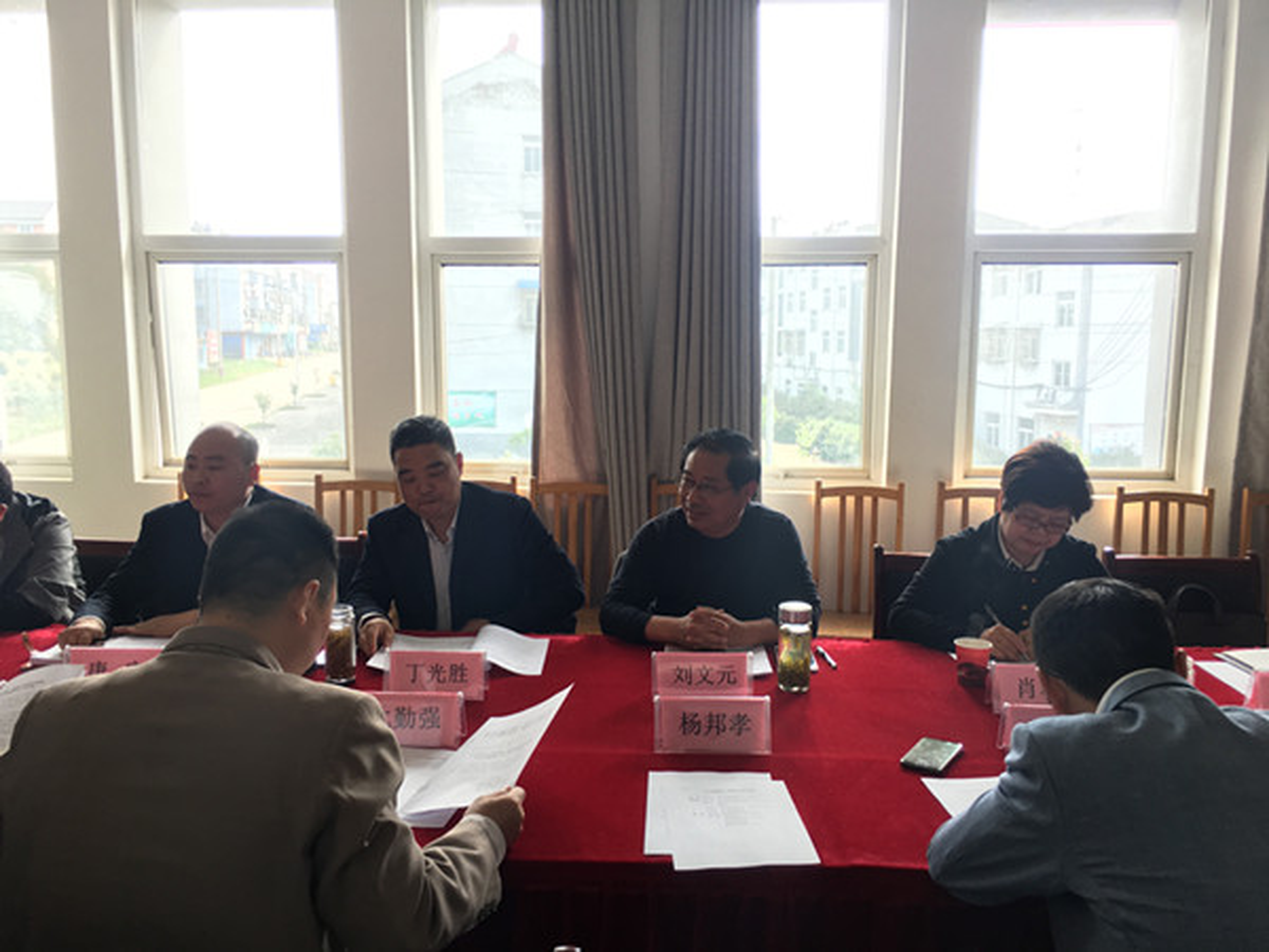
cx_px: 634
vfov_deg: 48.2
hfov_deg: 61.7
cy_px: 476
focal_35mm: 29
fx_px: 1063
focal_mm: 4.15
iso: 32
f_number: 2.2
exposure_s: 1/100
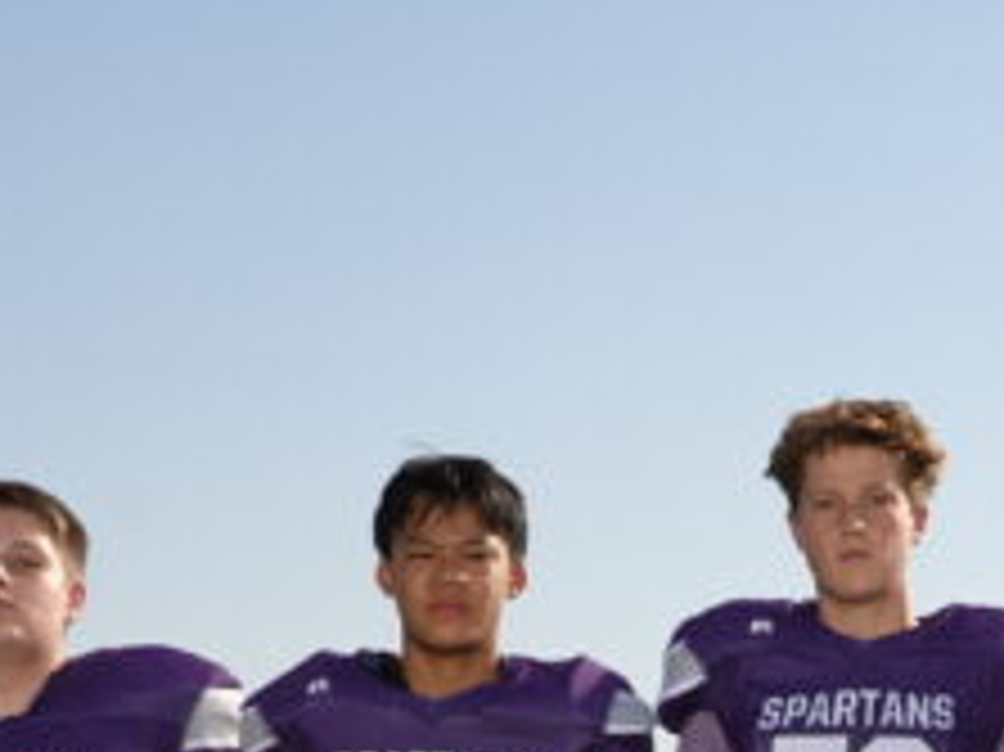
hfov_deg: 17.0
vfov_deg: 12.2
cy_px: 1169
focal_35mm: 115
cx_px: 842
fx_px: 3334
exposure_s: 1/250
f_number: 9
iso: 100
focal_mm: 26
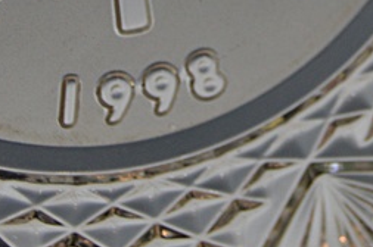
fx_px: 1842
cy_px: -170
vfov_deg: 7.5
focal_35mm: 178
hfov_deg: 11.5
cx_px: 320
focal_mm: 30
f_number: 4.2
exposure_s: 1/60
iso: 560
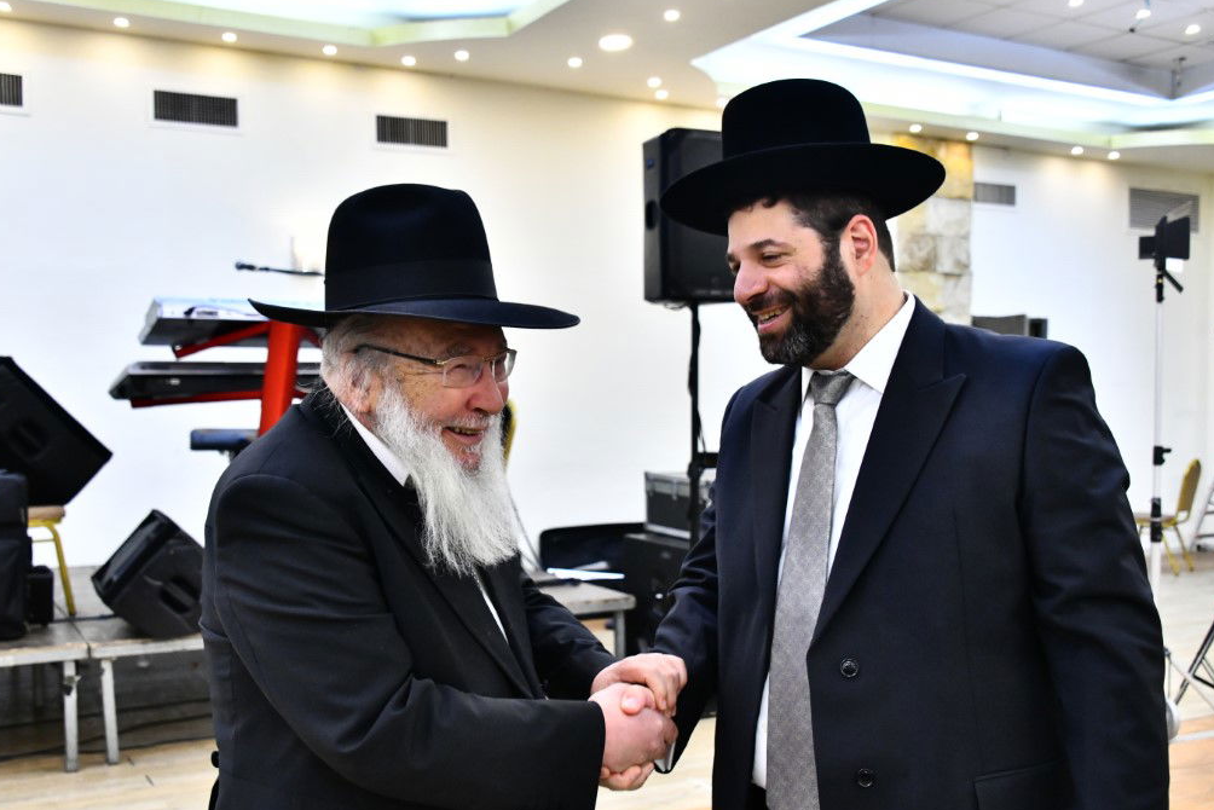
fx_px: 1315
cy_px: 430
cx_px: 608
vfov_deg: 34.2
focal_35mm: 39
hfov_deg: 49.5
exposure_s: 1/125
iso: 3200
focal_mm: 34
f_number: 5.6
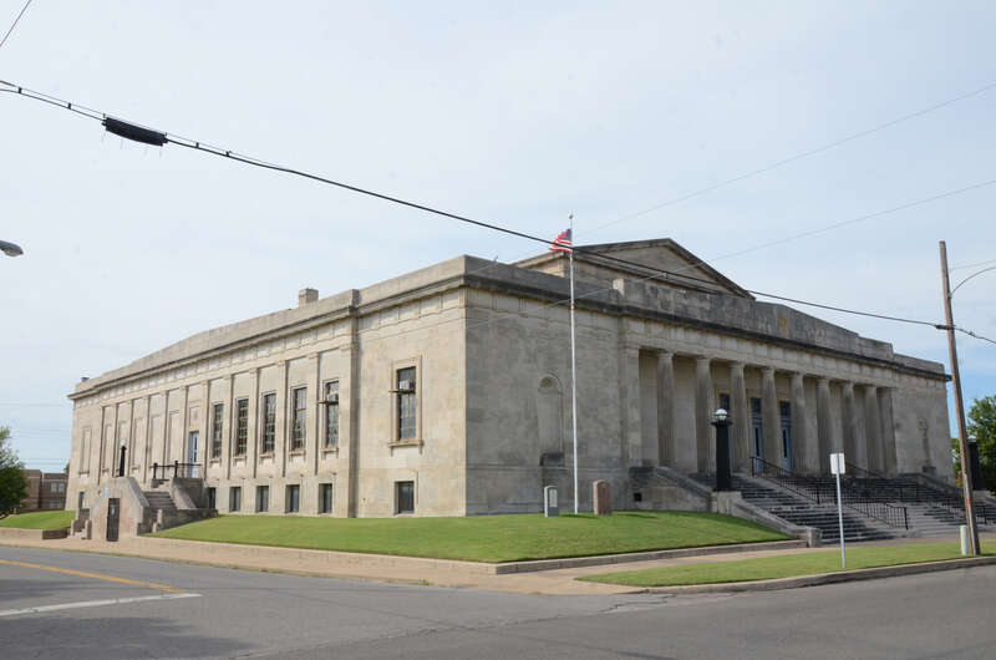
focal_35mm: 32
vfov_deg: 41.5
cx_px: 498
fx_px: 870
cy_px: 330
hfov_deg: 59.6
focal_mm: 21
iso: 500
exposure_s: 1/320
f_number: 16
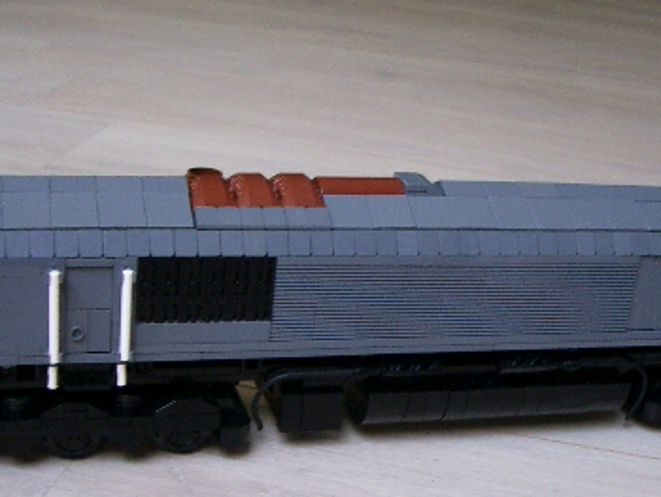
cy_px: 393
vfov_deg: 22.7
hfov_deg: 30.2
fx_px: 1223
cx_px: 361
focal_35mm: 64
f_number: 2.6
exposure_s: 1/50
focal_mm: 5.8
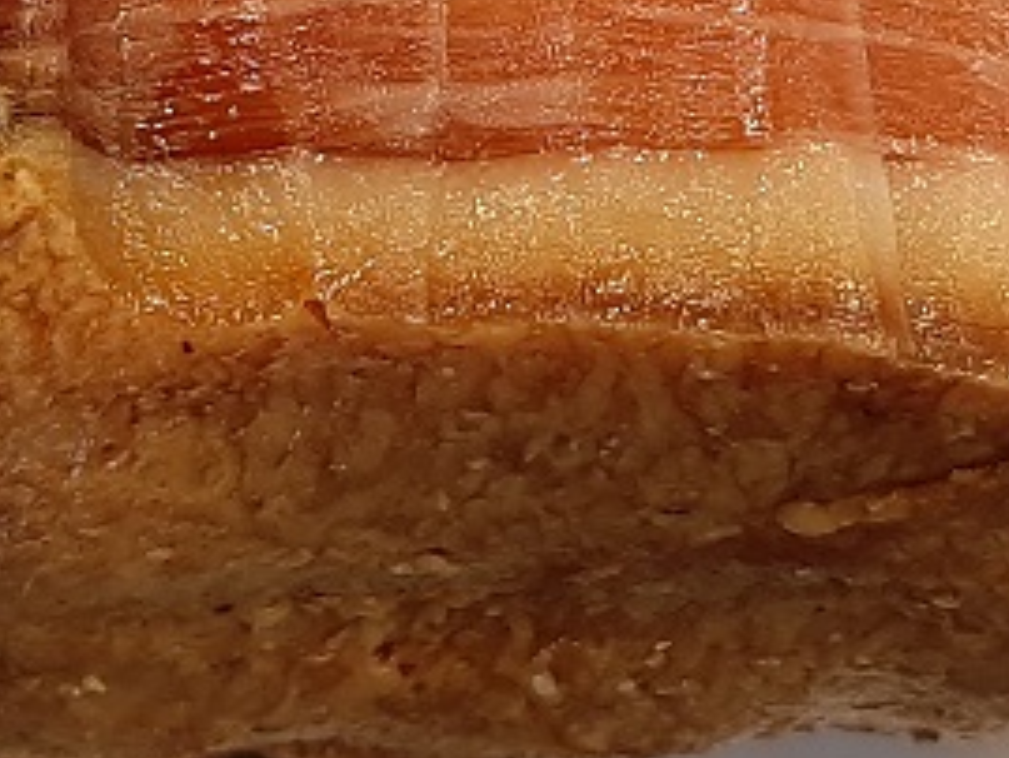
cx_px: 709
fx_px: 2887
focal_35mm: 99
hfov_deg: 19.7
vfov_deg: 14.5
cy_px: -120
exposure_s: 1/40
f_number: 1.7
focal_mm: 3.93
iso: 200
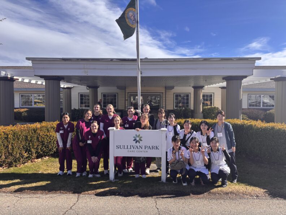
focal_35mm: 26
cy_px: 108
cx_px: 143
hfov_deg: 67.3
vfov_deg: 53.1
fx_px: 215
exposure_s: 1/1751
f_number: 1.6
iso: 50
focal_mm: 5.96
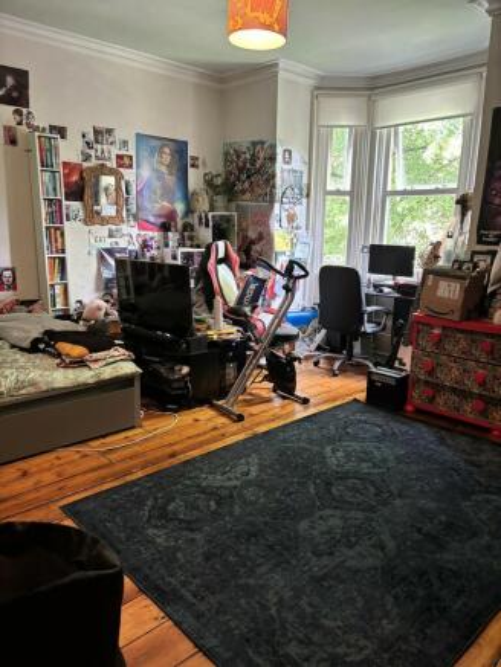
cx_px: 250
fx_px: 501
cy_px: 334
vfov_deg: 67.3
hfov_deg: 53.1
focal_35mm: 26
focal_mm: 5.96
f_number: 1.6
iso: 320
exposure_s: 1/50
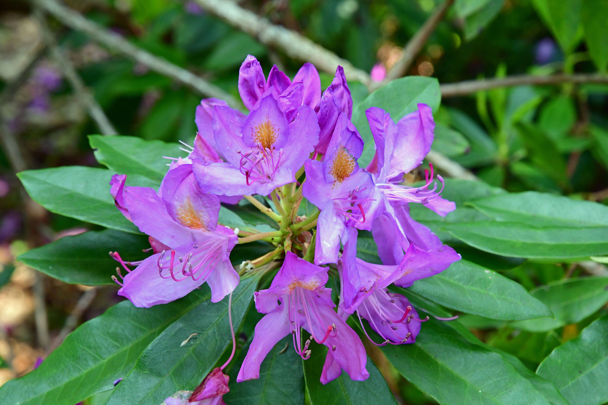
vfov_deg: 12.7
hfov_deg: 18.9
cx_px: 304
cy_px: 202
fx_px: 1824
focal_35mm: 108
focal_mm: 72
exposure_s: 1/125
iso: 1000
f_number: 9
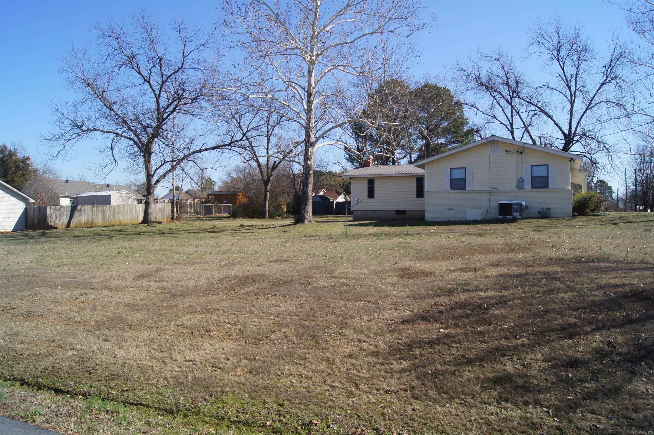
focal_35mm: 27
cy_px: 218
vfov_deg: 47.8
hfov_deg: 67.4
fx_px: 490
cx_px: 327
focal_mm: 18
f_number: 11
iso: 100
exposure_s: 1/80
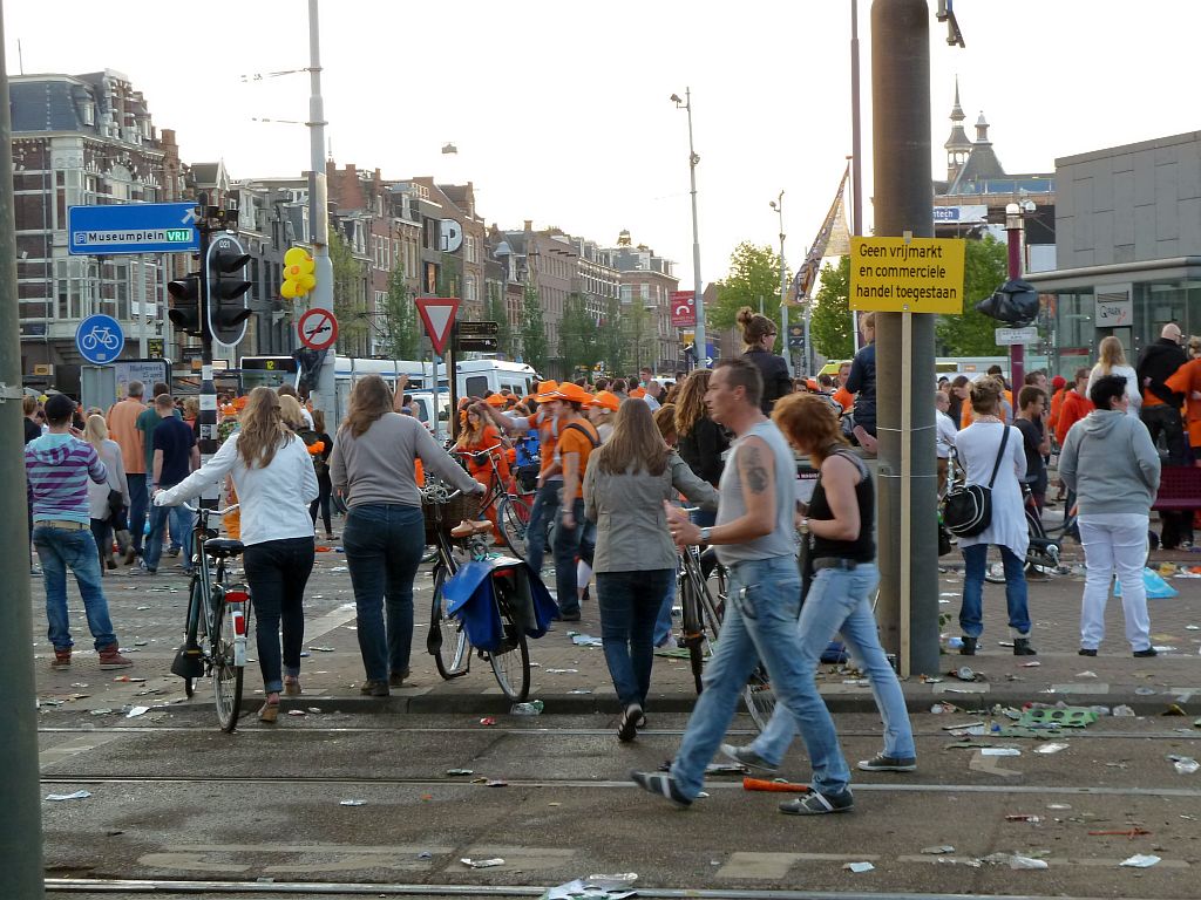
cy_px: 450
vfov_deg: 23.3
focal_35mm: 63
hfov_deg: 30.7
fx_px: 2186
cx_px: 600
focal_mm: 10.3
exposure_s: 1/80
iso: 200
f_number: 4
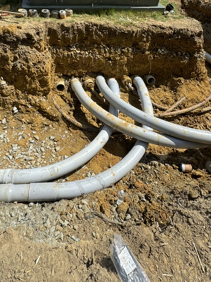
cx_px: 86
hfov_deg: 52.8
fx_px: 211
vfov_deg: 62.0
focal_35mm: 26
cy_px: 59
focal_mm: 2.22
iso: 50
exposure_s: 1/1395
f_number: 2.2
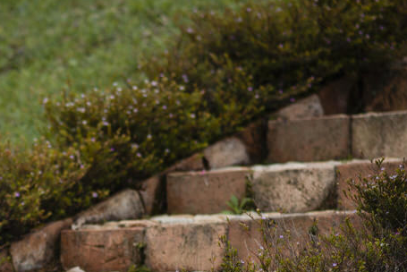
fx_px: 2534
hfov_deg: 9.1
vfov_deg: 6.1
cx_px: -54
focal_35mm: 224
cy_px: 335
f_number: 2.5
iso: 100
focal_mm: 85
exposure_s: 1/2500
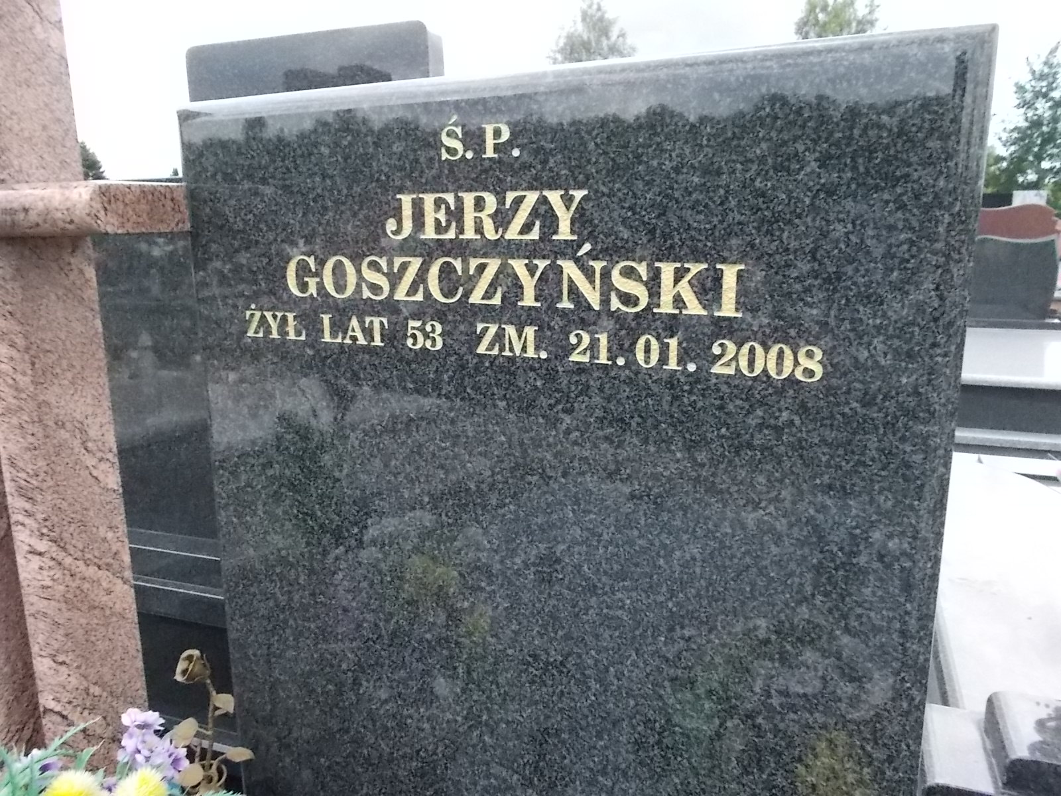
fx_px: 797
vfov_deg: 53.1
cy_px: 398
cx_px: 530
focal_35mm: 26
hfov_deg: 67.3
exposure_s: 1/200
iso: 400
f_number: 8
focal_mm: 4.6
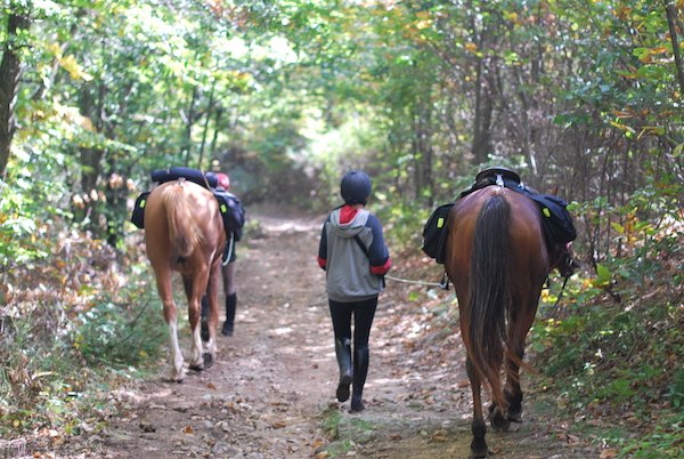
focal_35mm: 75
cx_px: 342
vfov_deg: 18.2
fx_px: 1427
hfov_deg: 27.0
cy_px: 230
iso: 360
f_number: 2
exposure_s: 1/500
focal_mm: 50
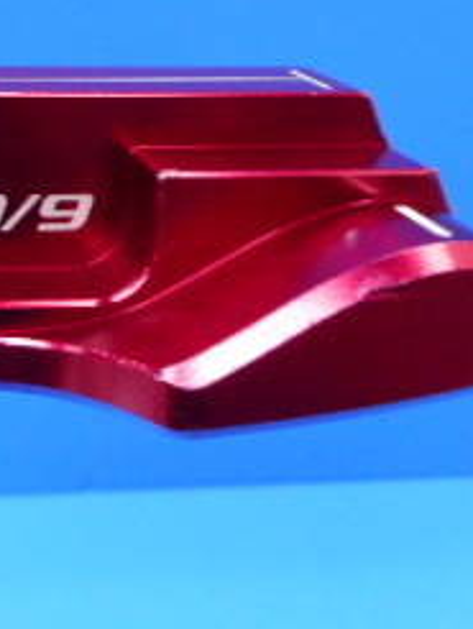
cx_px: -92
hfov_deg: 21.1
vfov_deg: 29.2
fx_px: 1182
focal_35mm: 65
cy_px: 138
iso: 220
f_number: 3.7
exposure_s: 1/30
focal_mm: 4.5
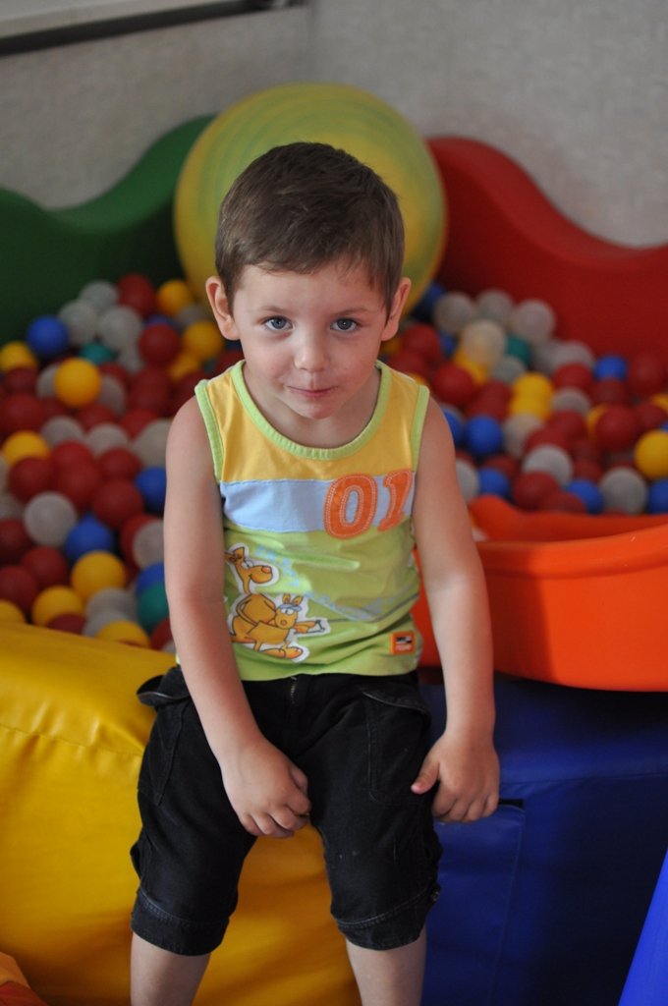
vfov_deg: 37.9
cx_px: 334
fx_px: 1465
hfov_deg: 25.7
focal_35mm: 52
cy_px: 503
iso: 640
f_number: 1.8
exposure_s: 1/400
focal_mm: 35
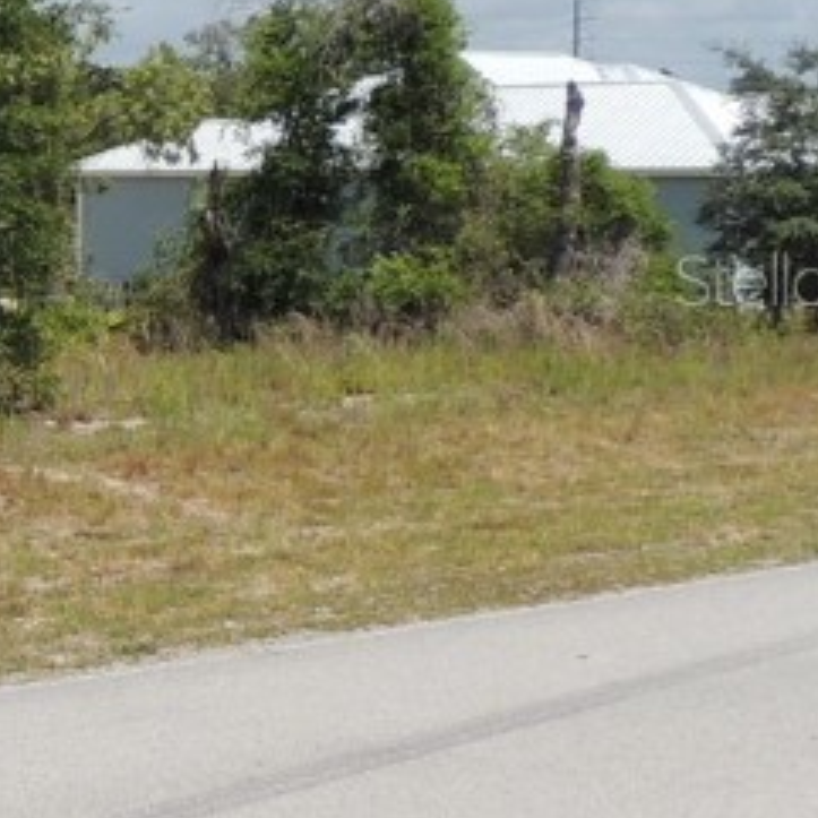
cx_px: -743
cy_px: 278
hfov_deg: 15.8
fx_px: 2406
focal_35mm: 90
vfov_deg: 19.2
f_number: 3.3
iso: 100
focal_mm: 4.3
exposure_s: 1/1250
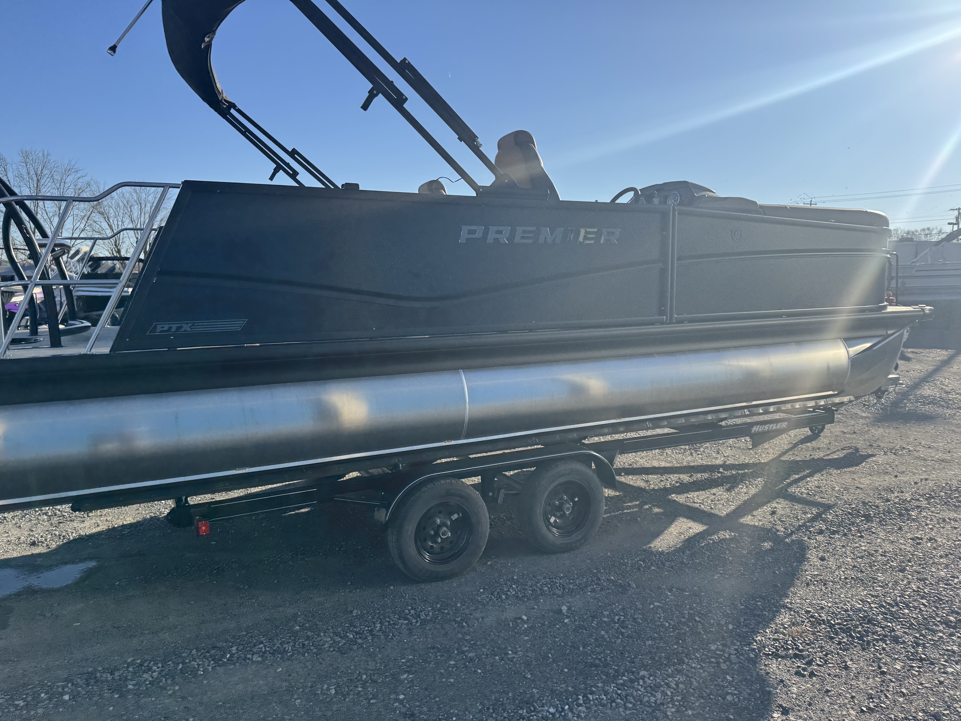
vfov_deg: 56.8
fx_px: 666
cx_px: 480
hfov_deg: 71.6
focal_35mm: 24
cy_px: 360
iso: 80
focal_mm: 6.76
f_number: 1.78
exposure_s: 1/4049
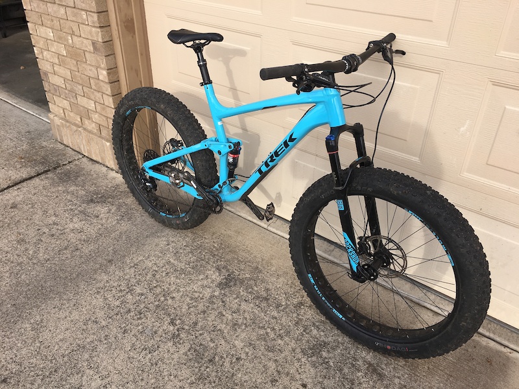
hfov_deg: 61.7
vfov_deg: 48.2
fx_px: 435
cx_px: 260
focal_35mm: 29
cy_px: 194
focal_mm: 4.15
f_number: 2.2
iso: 25
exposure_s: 1/490
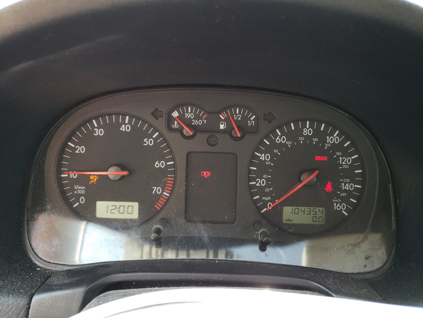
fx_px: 318
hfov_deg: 67.3
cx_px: 212
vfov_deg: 53.1
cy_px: 159
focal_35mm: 26
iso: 89
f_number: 1.5
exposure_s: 1/120
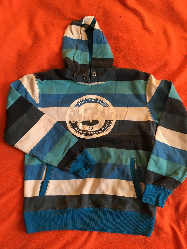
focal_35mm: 29
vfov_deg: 61.7
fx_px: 209
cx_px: 94
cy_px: 124
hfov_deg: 48.2
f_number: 2.2
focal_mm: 4.15
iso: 80
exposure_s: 1/33
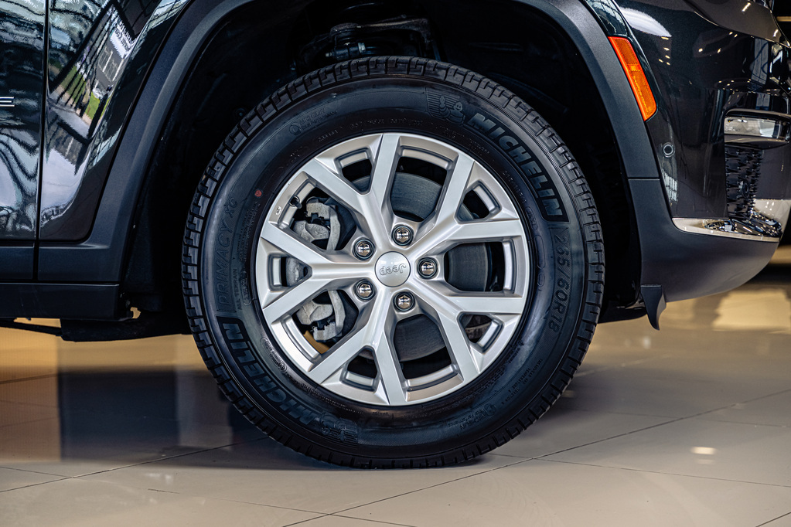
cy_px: 264
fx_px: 1648
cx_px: 396
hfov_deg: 27.0
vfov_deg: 18.2
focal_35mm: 75
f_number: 4
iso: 640
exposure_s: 1/160
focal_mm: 75
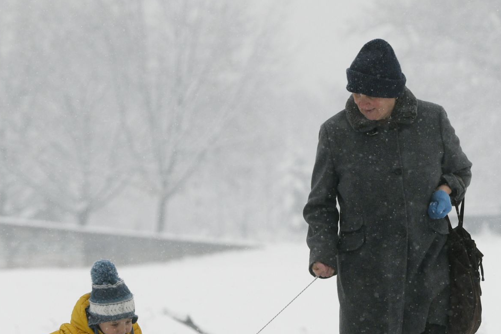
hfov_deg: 3.8
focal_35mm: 545
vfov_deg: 2.5
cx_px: 574
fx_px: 7585
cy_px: 25
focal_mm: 160
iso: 250
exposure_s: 1/800
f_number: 5
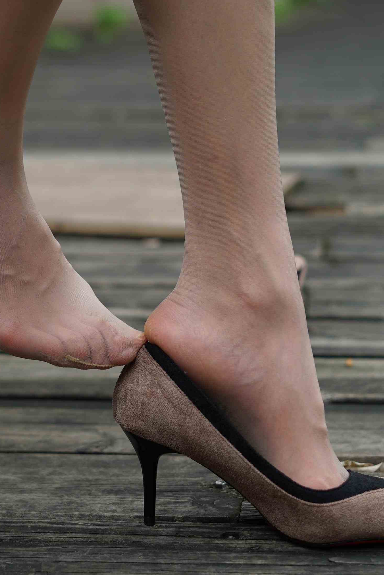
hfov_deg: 14.3
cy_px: 258
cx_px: 144
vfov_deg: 21.2
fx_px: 1534
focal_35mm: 96
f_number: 2.8
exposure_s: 1/250
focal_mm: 50
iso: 64
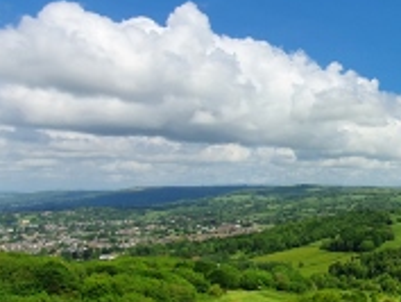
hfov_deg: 44.0
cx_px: 430
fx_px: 383
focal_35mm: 33
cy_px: 232
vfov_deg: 41.5
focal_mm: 1.8
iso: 50
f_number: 2.2
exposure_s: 1/1536
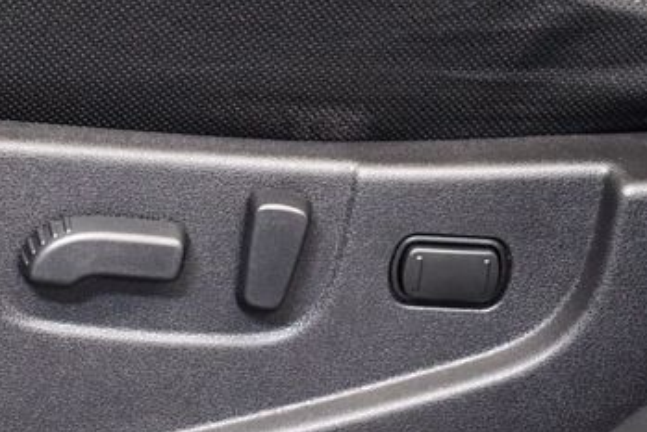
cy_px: 184
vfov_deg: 6.8
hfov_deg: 10.2
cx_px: 260
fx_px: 3632
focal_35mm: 202
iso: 6400
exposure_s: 1/60
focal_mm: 55
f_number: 5.6
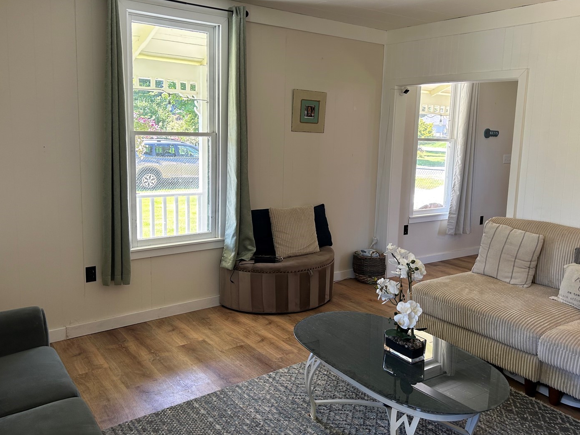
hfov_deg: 59.8
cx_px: 327
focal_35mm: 30
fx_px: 503
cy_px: 200
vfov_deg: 46.7
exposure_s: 1/140
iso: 64
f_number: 1.5
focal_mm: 5.7
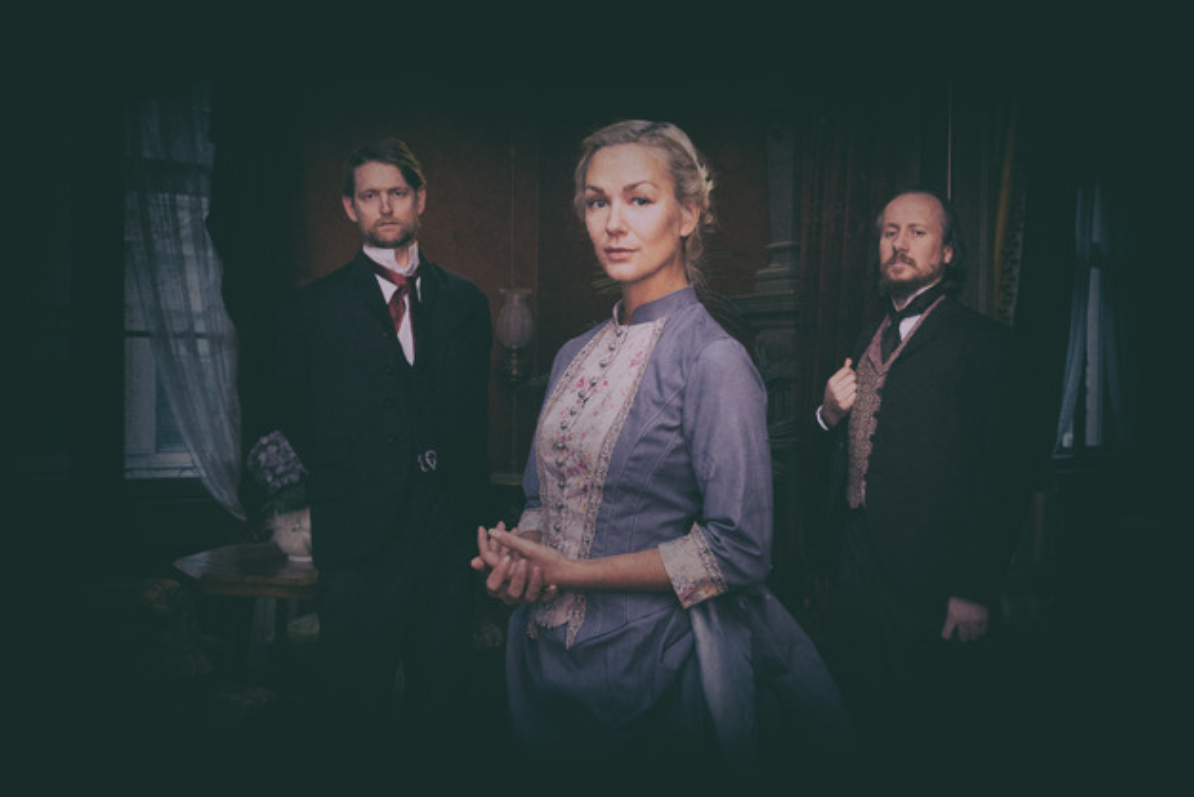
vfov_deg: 37.9
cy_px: 398
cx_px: 597
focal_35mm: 35
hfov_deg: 54.4
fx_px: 1161
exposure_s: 1/125
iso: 2000
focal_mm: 35
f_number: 8
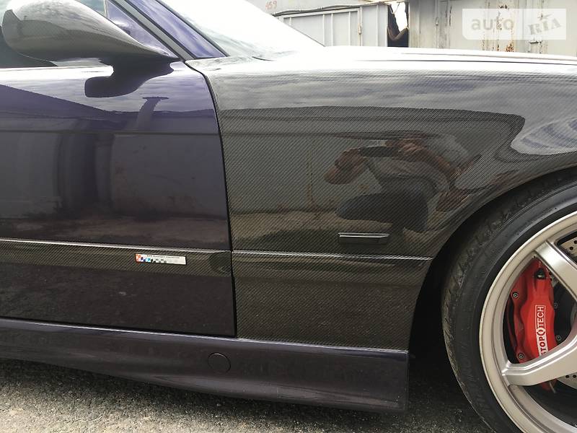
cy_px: 216
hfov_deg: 61.7
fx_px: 483
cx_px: 288
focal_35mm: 29
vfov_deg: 48.2
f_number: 2.2
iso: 25
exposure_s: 1/242
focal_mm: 4.2
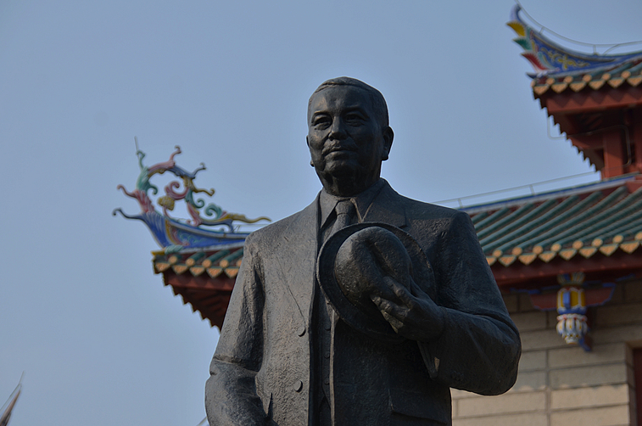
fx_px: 2680
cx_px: 324
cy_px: 207
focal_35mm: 151
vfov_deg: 9.1
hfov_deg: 13.7
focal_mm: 95
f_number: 5.6
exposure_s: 1/800
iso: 125
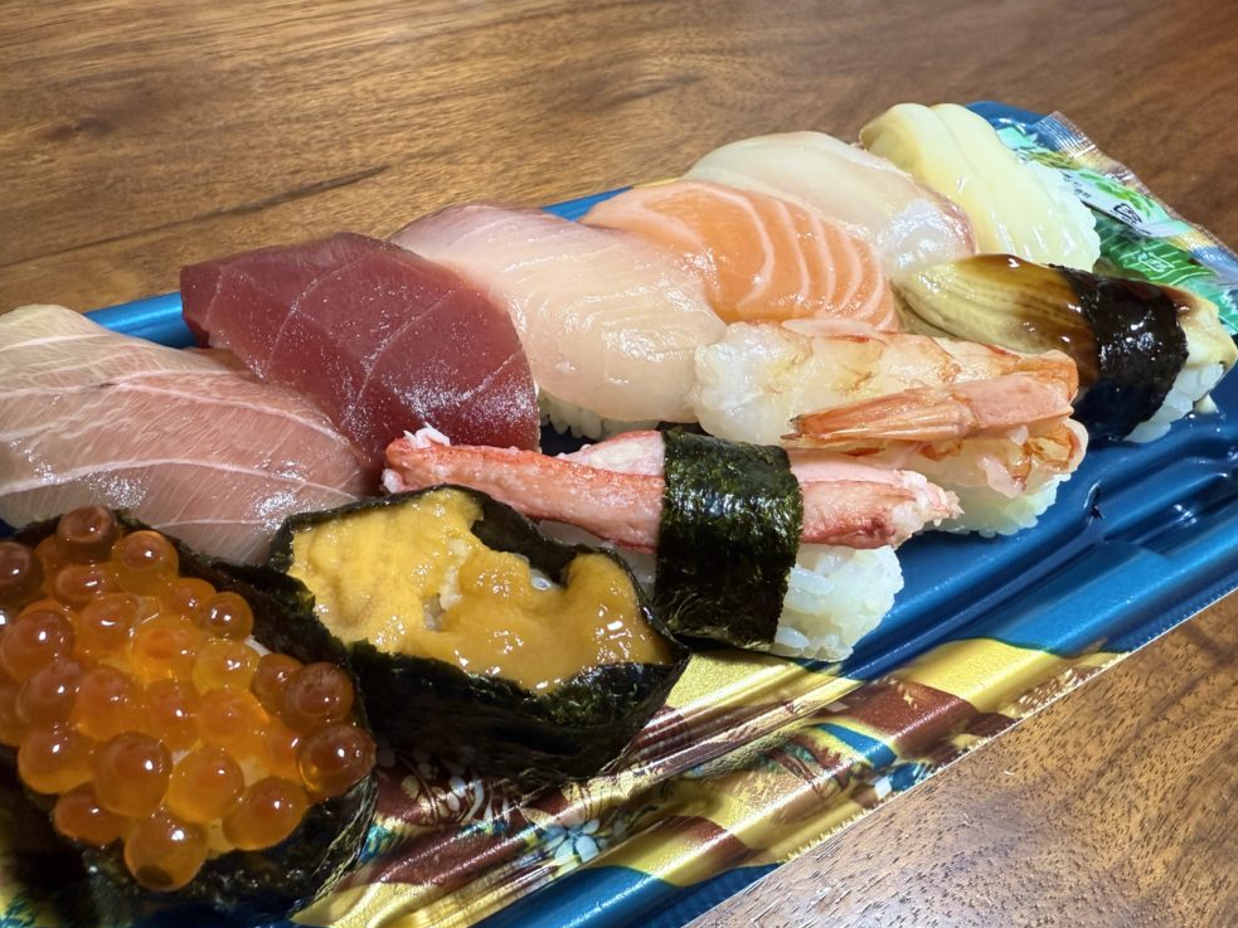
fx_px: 894
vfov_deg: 54.9
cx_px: 623
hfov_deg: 69.4
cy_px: 473
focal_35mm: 25
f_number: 2.2
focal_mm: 2.22
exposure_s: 1/75
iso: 250
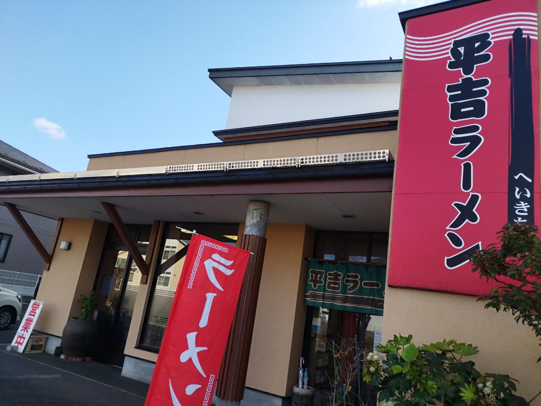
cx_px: 270
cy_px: 203
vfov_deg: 51.4
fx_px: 422
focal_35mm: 27
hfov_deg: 65.3
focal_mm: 4.7
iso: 49
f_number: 1.79
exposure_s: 1/1320
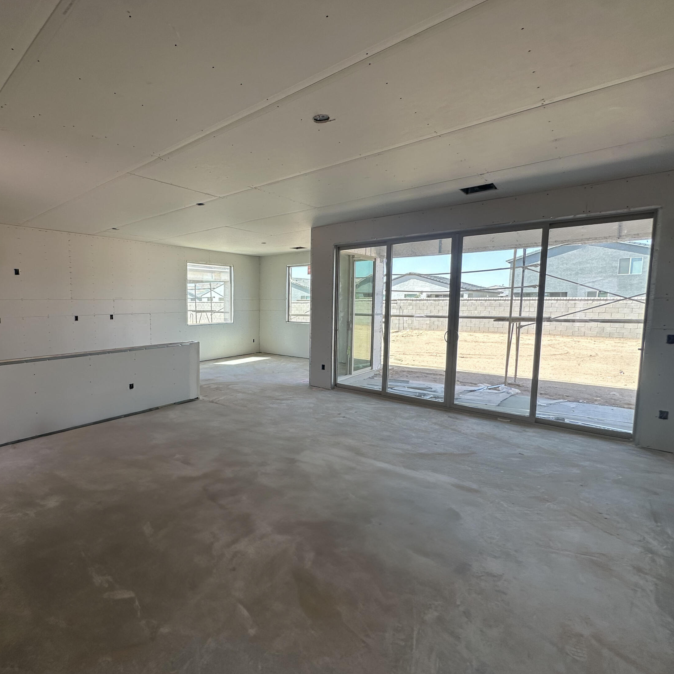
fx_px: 374
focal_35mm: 17
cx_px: 245
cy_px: 335
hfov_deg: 82.1
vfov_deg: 84.0
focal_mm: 2.22
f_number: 2.2
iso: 40
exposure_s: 1/148
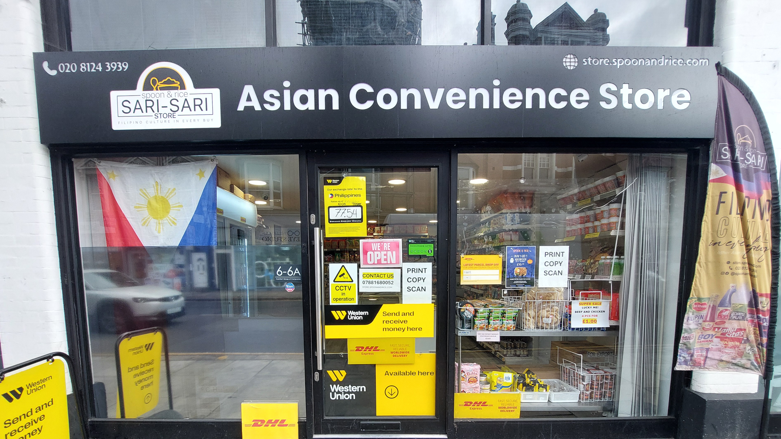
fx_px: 311
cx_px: 383
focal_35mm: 15
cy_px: 305
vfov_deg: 67.8
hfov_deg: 103.0
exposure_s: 1/156
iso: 50
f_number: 2.2
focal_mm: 1.74
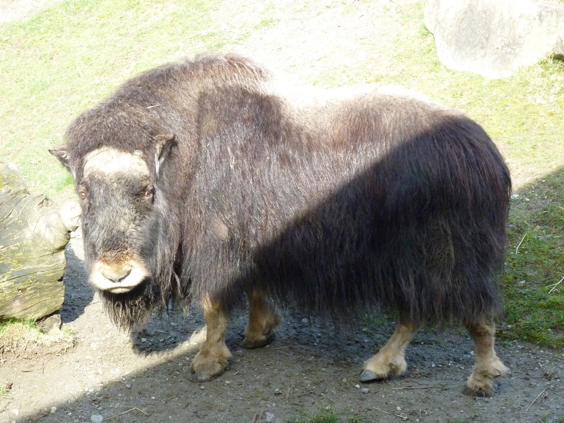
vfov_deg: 13.3
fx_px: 1809
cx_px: 282
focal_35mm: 111
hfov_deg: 17.7
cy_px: 212
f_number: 4.4
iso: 400
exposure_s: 1/320
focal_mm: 18.2
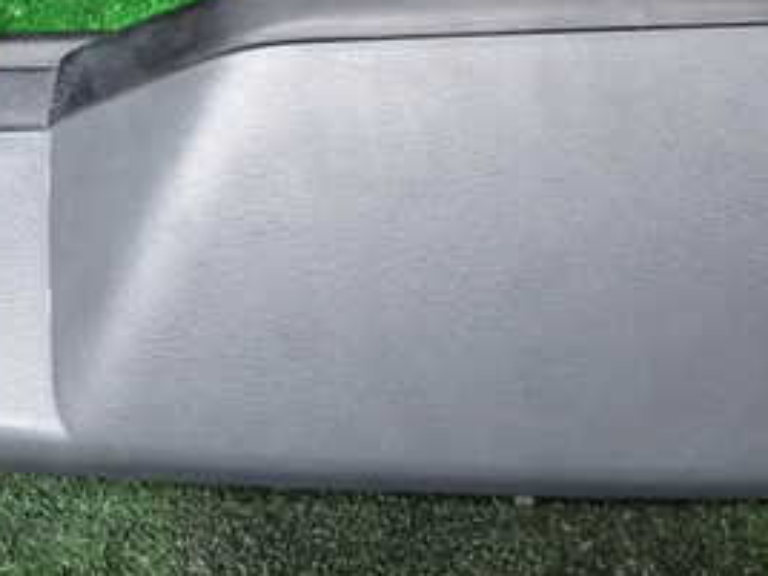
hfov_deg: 33.1
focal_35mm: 56
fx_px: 1242
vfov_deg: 25.5
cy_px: 86
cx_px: 645
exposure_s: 1/30
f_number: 2
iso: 320
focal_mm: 4.5
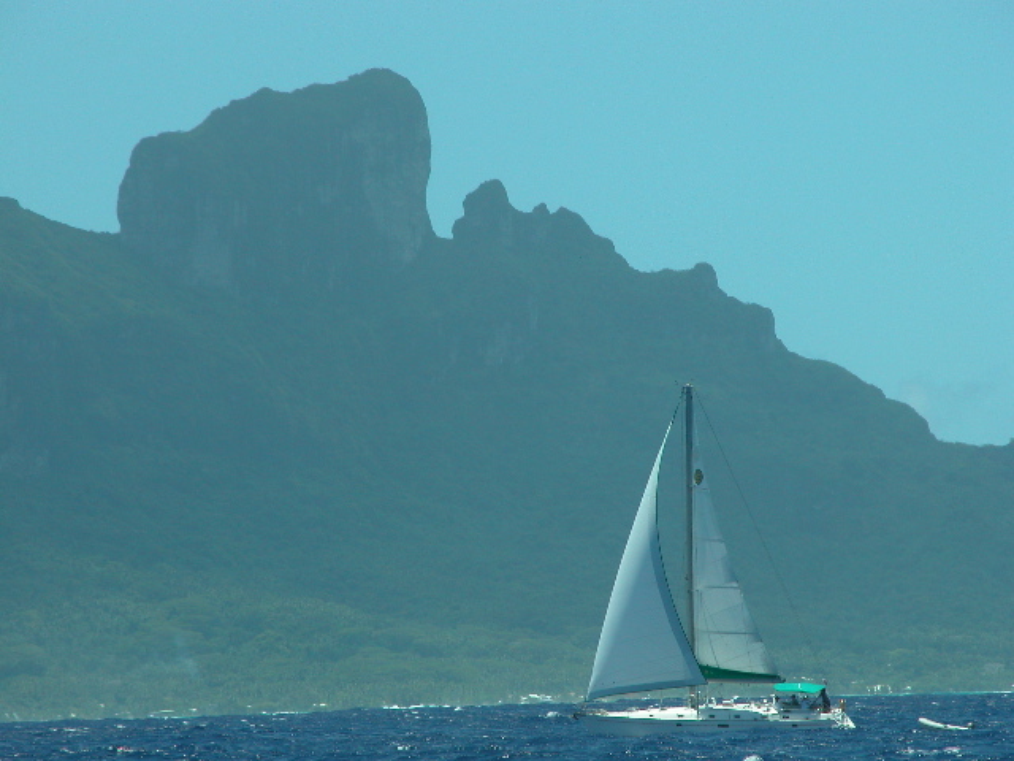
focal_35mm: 280
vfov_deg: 5.3
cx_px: 507
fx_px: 8202
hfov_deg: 7.1
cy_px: 380
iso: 100
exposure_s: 1/342
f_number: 7.4
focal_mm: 71.2
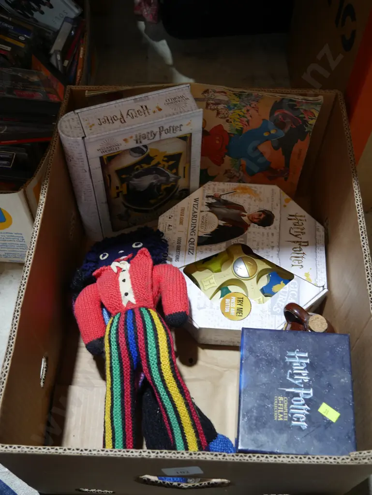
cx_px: 186
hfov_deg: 36.0
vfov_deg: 46.8
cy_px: 248
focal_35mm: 40
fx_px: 573
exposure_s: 1/60
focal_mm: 20
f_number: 4.4
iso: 500
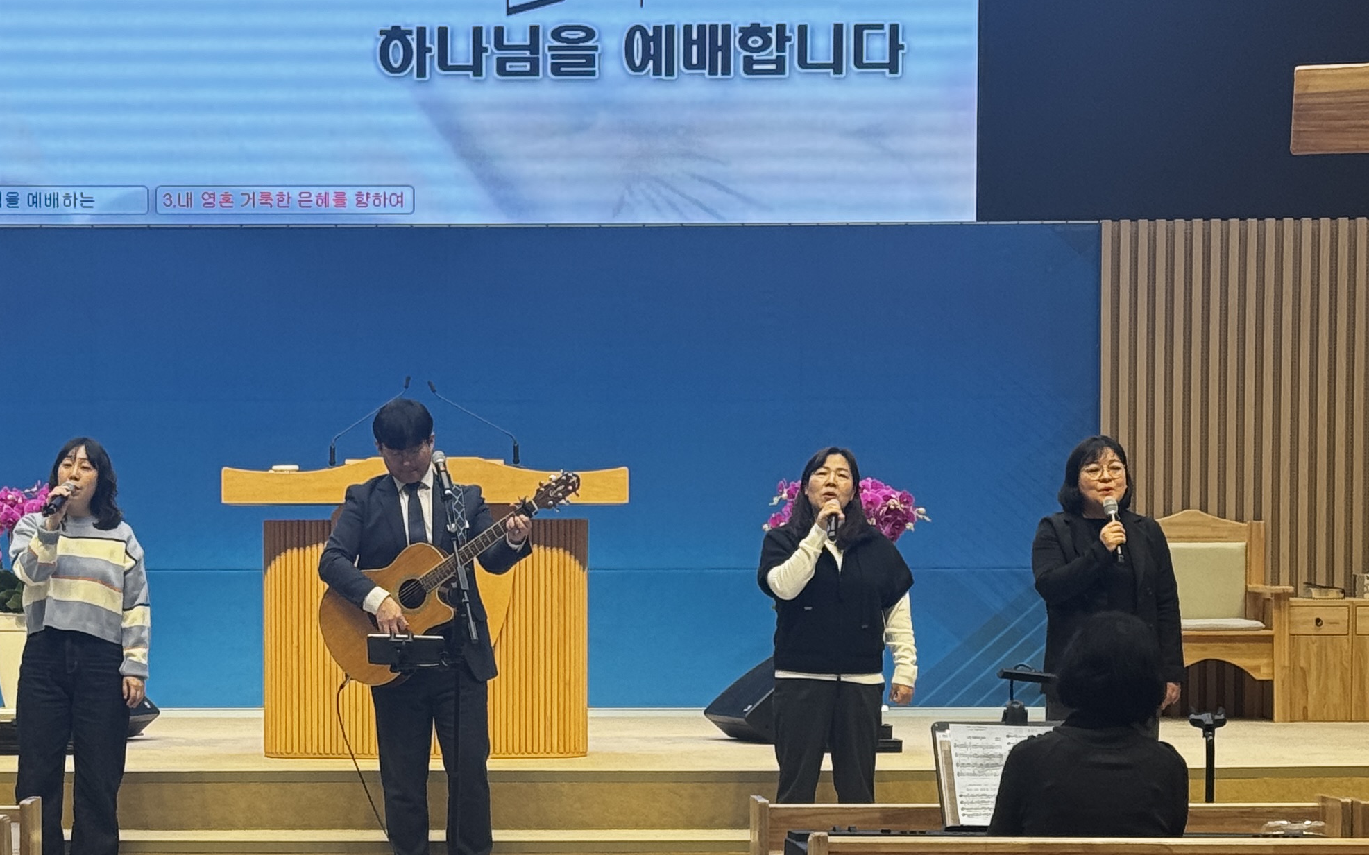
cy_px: 641
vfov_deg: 12.5
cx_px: 384
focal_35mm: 104
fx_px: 3880
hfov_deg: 19.9
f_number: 1.78
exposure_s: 1/120
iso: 64
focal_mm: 6.76
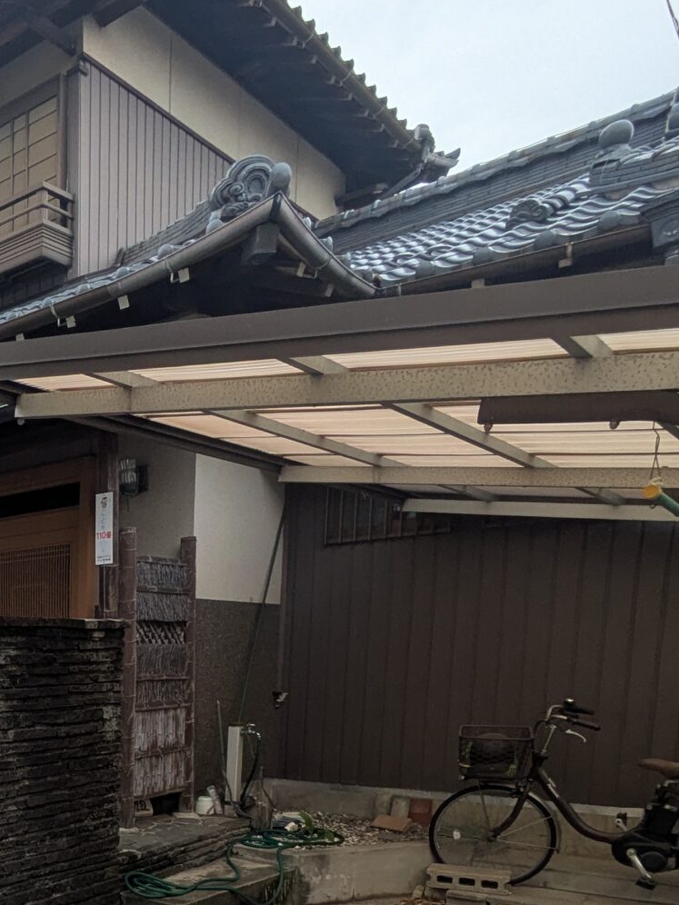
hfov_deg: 33.0
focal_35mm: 36
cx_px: -123
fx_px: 942
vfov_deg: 46.8
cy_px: 797
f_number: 2.2
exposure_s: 1/450
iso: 50
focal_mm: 1.83
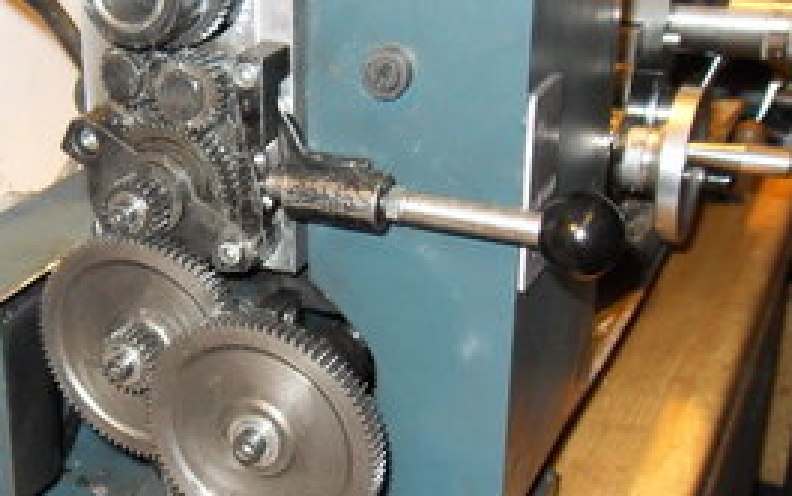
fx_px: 1210
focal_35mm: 56
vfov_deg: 23.2
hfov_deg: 35.7
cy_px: 248
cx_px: 233
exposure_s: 1/45
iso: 400
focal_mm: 6.3
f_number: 3.5
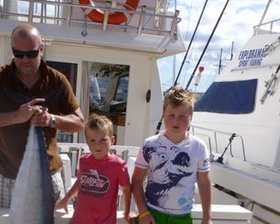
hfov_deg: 36.4
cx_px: 103
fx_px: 423
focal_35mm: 51
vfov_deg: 28.7
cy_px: 194
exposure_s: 1/1000
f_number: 3.3
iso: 100
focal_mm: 4.9
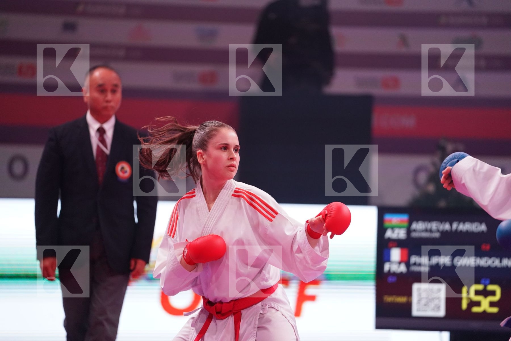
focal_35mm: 200
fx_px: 2839
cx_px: 256
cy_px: 170
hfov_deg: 10.3
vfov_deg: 6.9
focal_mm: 200
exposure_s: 1/1000
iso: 4000
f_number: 2.8
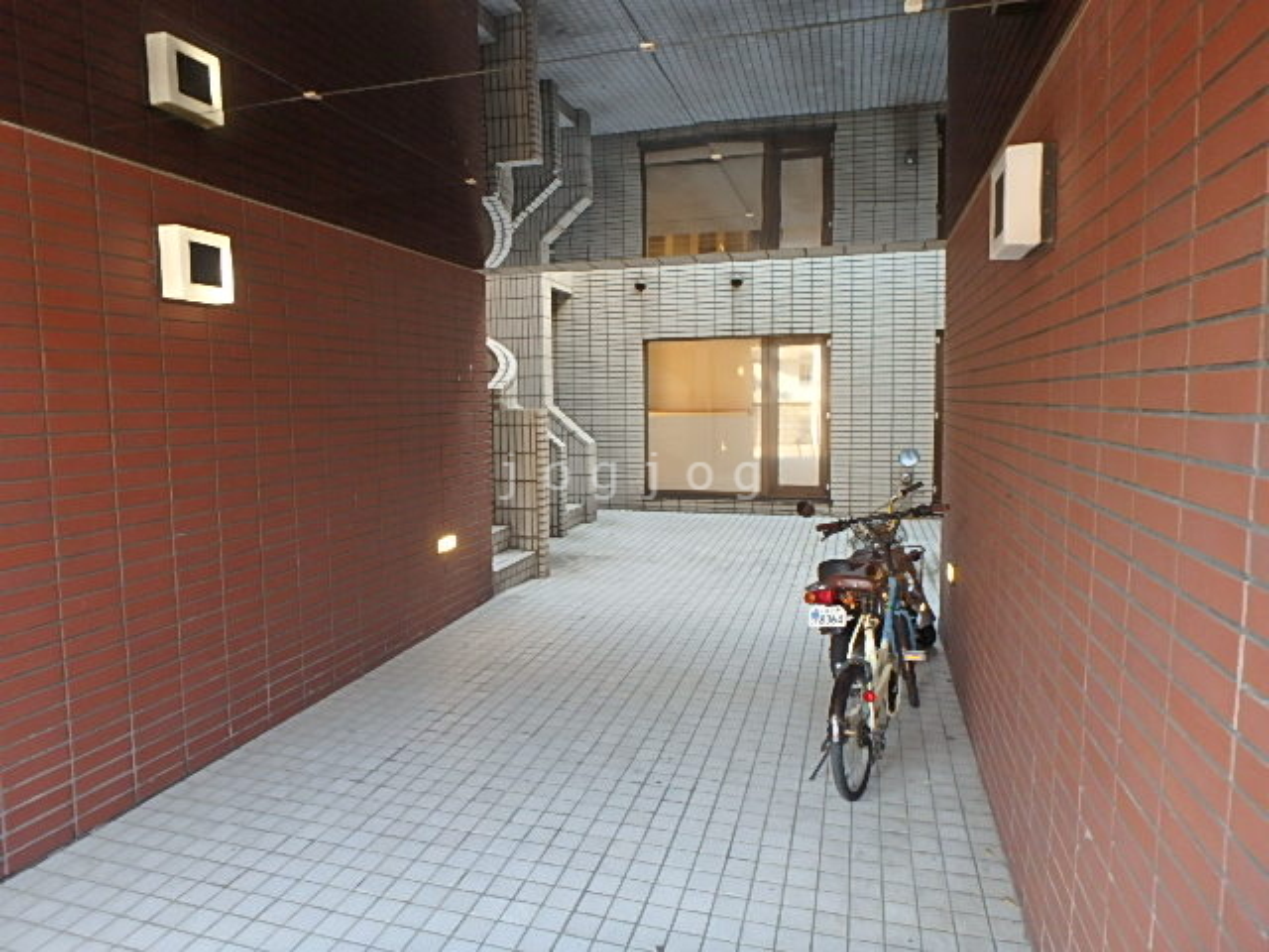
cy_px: 476
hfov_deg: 79.0
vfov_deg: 63.4
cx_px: 634
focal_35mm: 21
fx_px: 770
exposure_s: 1/30
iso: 250
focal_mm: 3.7
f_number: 3.5
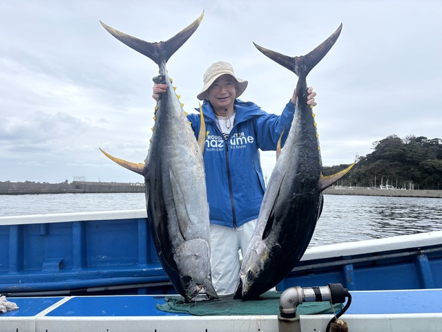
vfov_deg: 53.1
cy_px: 166
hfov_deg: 67.3
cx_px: 221
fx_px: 332
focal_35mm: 26
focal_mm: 5.96
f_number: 1.6
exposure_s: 1/1178
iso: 50
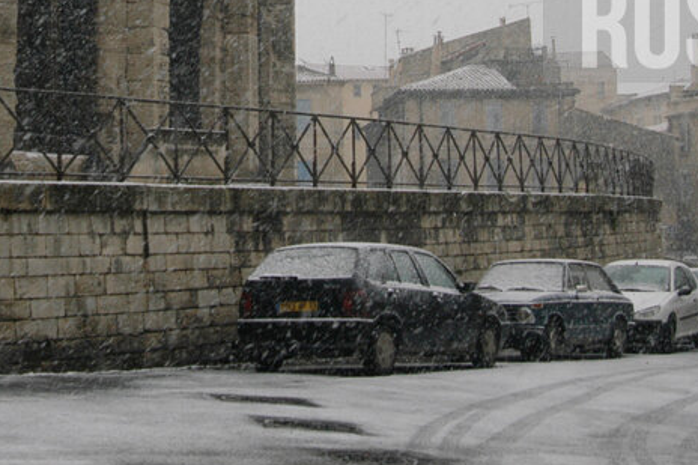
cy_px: -69
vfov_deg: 15.7
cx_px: 210
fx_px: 1628
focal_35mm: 84
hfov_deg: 24.0
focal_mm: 24
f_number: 5
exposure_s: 1/100
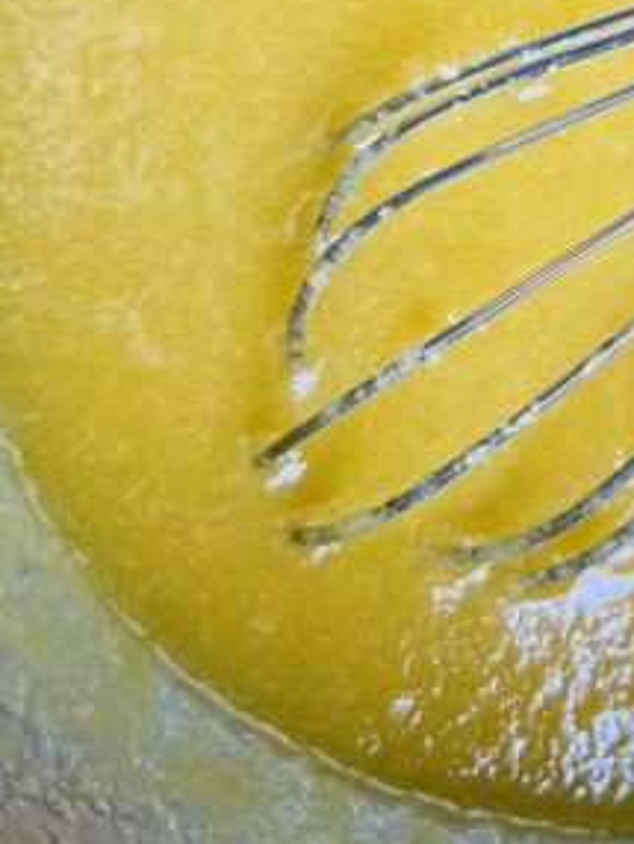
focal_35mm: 93
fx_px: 2268
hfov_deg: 15.5
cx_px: 708
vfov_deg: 20.5
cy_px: 50
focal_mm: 5.7
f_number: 1.5
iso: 50
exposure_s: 1/120
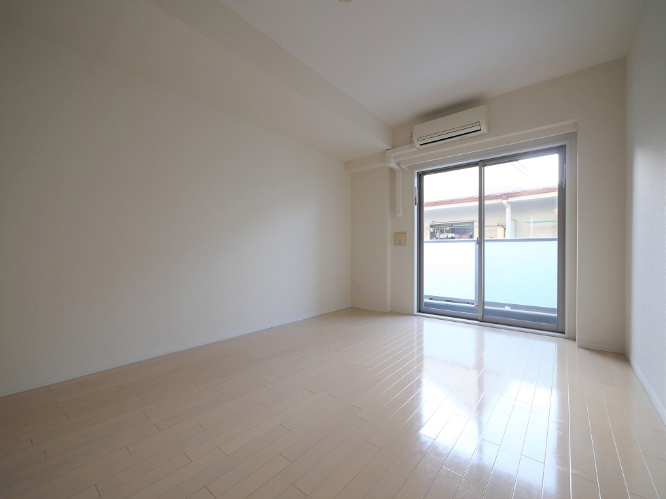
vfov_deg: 85.7
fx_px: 269
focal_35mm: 14
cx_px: 333
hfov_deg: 102.1
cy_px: 250
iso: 640
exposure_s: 1/50
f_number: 4
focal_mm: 7
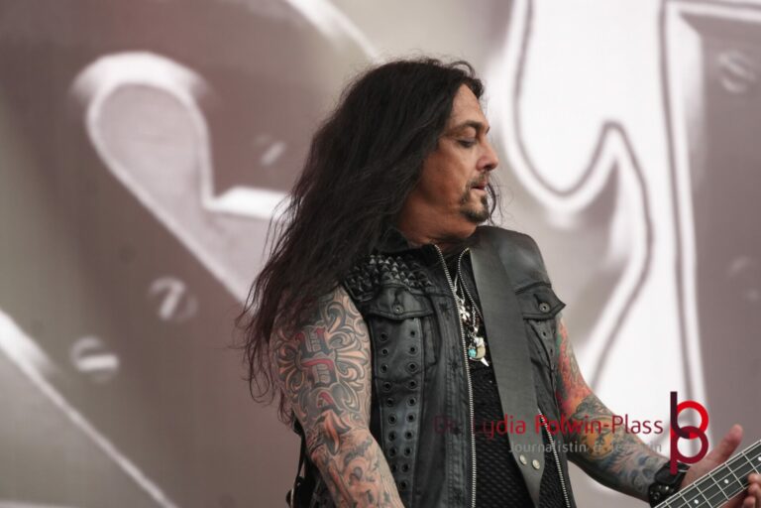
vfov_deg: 6.1
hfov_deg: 9.1
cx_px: 380
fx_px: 4756
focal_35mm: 225
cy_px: 254
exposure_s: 1/250
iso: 500
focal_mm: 150
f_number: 5.6
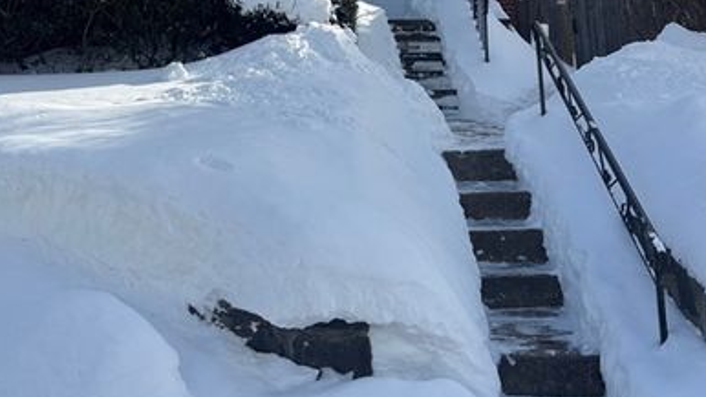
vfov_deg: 23.0
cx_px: 304
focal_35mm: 49
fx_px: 917
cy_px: -34
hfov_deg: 42.0
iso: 50
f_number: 1.6
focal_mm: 5.96
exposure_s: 1/3413
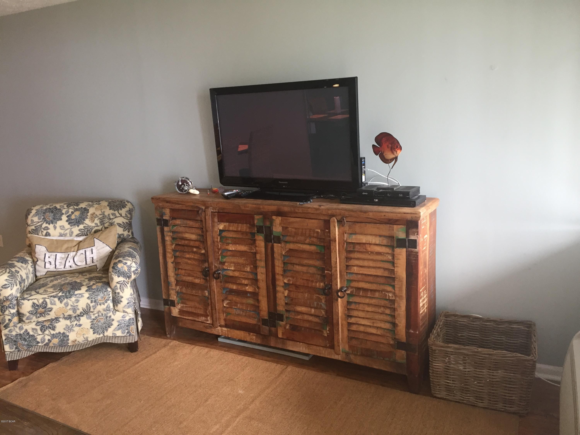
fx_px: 486
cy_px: 218
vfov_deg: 48.2
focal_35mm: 29
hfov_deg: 61.7
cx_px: 290
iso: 100
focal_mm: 4.15
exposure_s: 1/30
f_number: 2.2
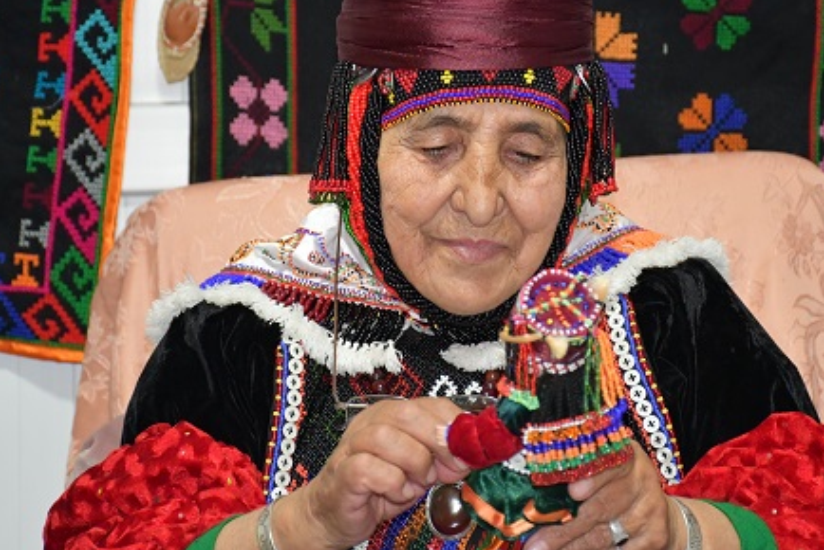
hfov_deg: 14.1
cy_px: 218
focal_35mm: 145
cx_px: 471
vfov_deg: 9.5
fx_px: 3321
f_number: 5
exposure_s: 1/60
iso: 4000
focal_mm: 70
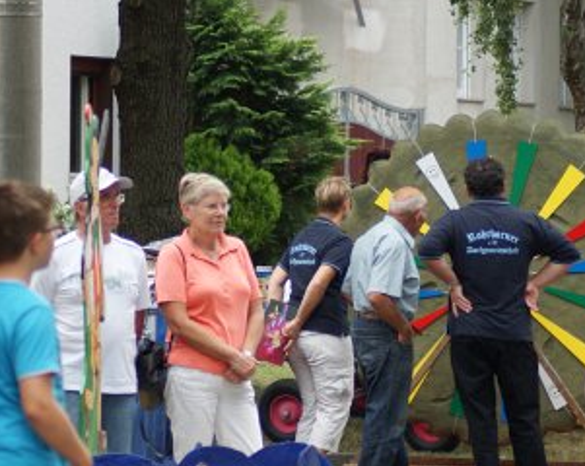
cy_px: 214
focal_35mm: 315
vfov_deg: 4.9
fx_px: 5447
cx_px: 327
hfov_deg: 6.1
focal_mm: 105
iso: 100
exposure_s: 1/160
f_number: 4.5
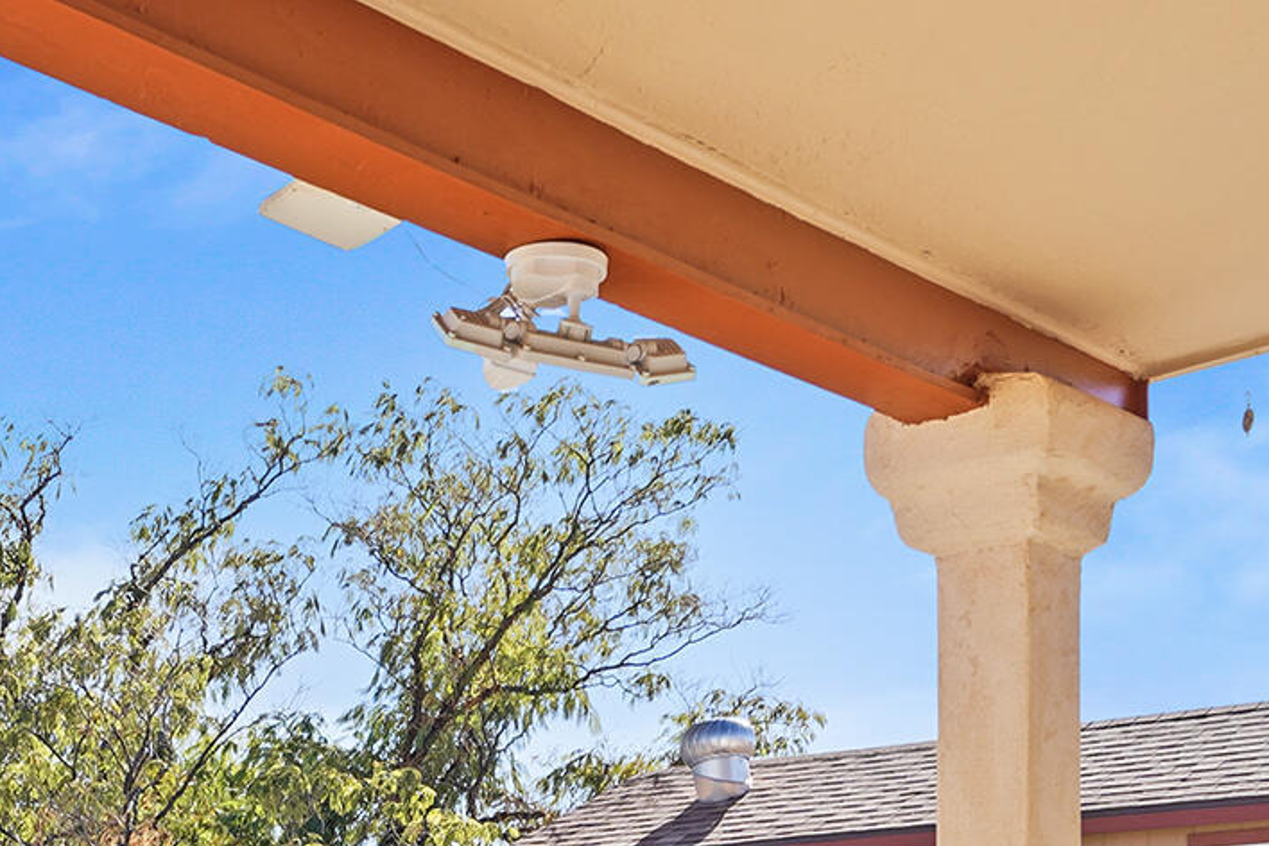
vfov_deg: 20.2
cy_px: 1126
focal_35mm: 61
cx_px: 380
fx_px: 2150
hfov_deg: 32.5
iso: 100
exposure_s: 1/25
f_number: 8
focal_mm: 16
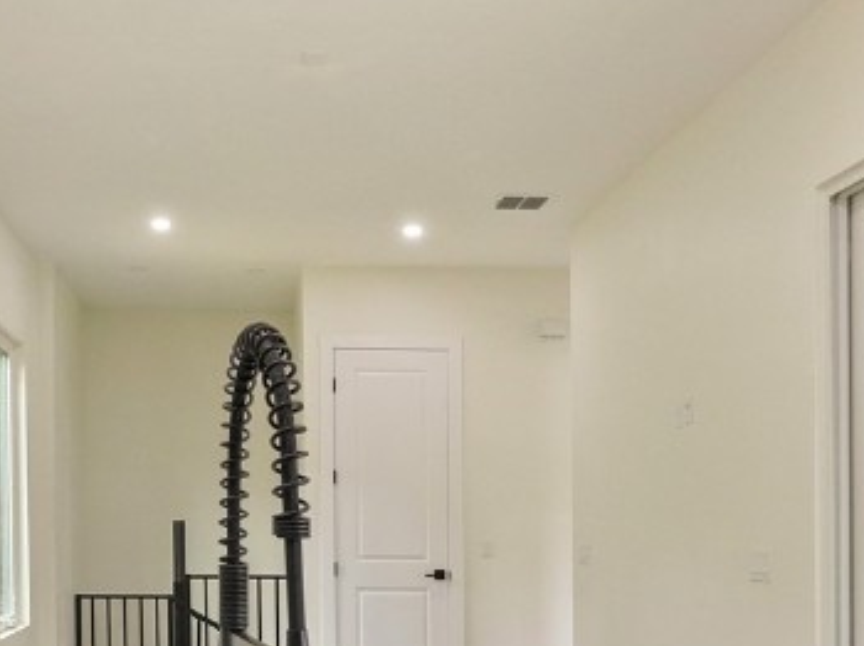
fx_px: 1023
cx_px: 289
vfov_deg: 34.0
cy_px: 525
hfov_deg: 45.1
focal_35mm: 41
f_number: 4
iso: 500
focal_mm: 7
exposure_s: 1/60
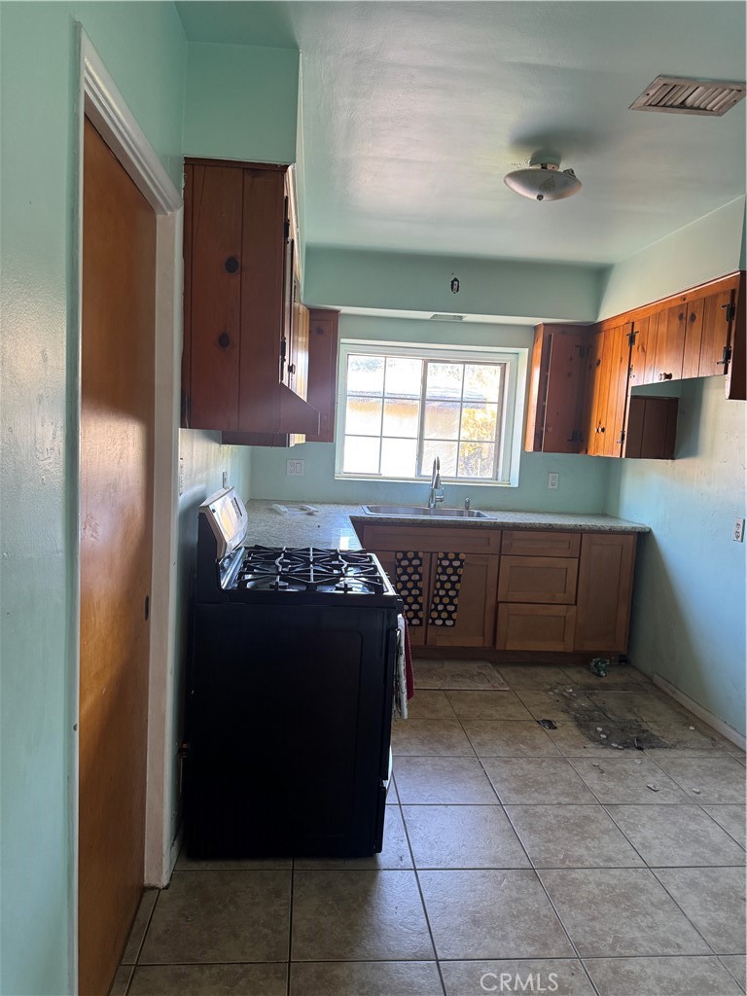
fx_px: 691
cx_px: 374
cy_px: 498
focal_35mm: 24
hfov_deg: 56.8
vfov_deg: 71.6
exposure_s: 1/60
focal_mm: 6.76
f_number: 1.78
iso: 250
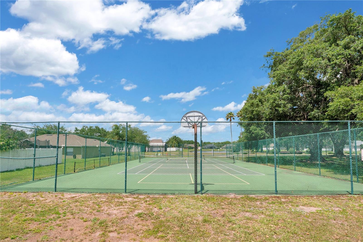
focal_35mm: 18
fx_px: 181
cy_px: 121
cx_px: 182
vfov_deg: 67.4
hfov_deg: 90.0
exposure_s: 1/2500
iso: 400
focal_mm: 12
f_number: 7.1
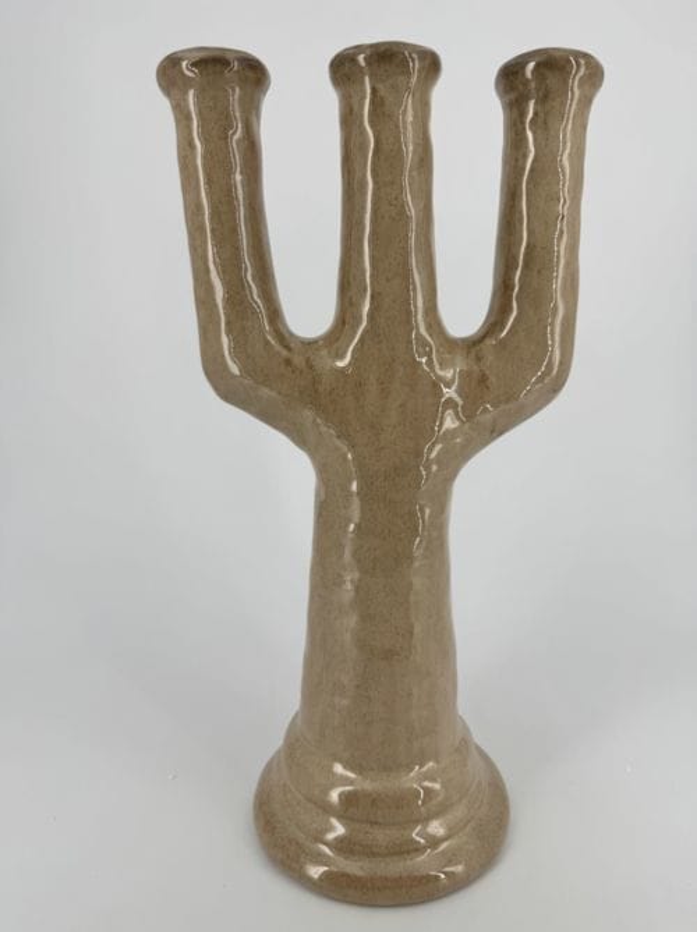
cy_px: 466
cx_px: 348
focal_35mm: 24
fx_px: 646
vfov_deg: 71.7
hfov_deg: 56.7
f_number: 1.78
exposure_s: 1/1456
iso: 80
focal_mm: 6.76
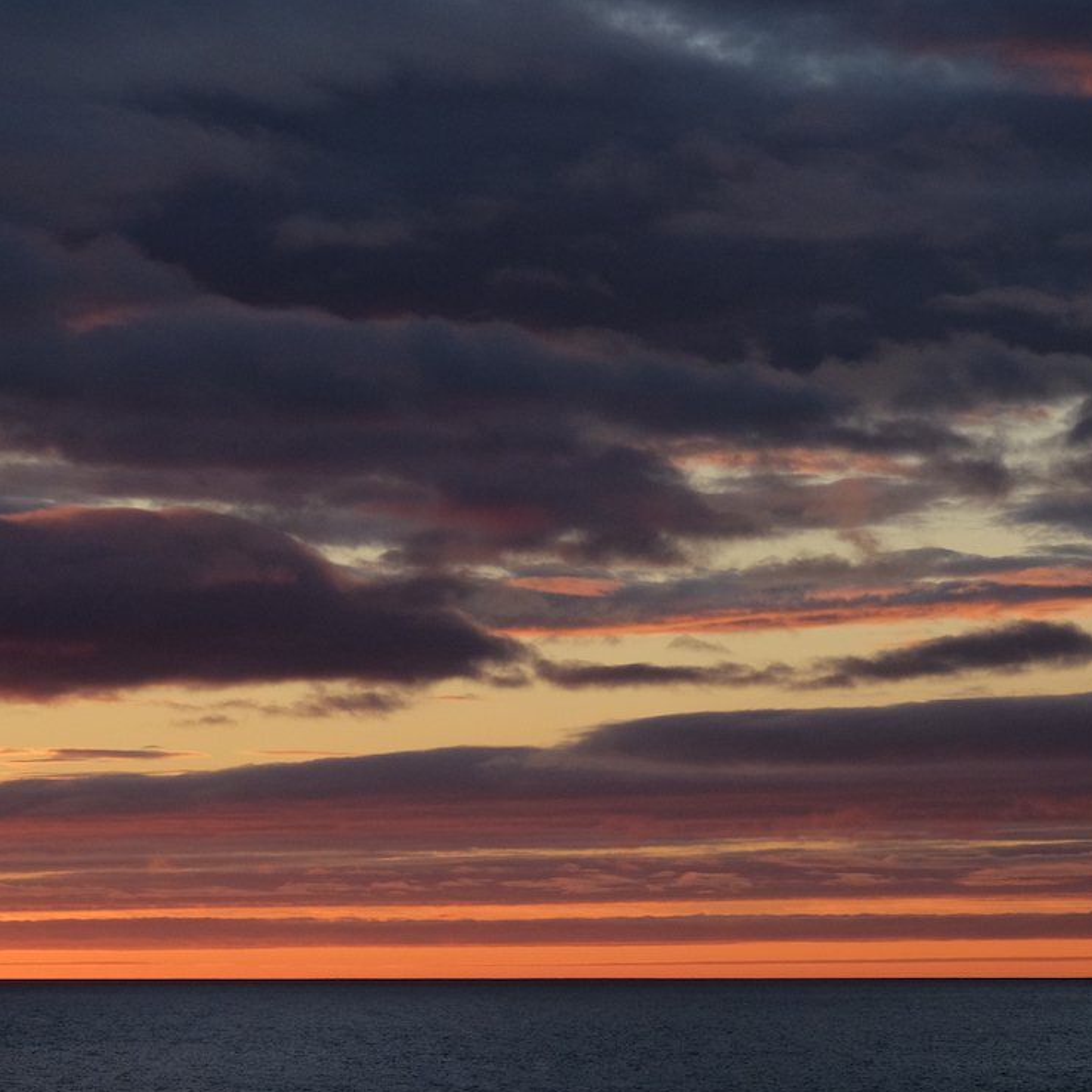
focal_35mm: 168
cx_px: 155
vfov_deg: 10.4
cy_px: 774
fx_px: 5996
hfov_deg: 10.4
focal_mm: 60
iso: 800
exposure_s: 1/220
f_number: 11
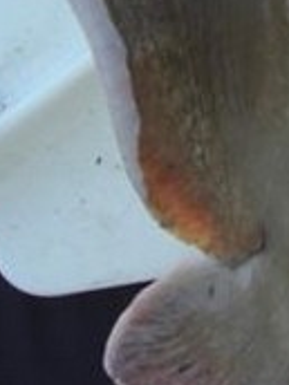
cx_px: 260
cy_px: -311
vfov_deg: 12.9
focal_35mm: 139
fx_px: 1547
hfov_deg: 10.6
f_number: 4
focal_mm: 7.9
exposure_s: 1/200
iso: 80
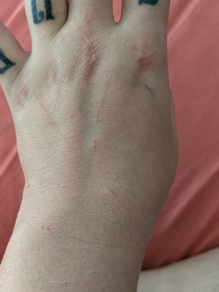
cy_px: 175
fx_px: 321
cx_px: 83
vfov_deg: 48.7
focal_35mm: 38
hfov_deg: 37.5
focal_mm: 4.44
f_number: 1.8
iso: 780
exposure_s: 1/30
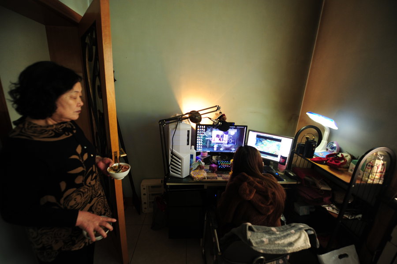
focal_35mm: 14
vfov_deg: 81.1
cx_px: 198
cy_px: 132
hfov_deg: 104.3
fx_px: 154
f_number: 2.8
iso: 1000
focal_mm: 14
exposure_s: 1/30
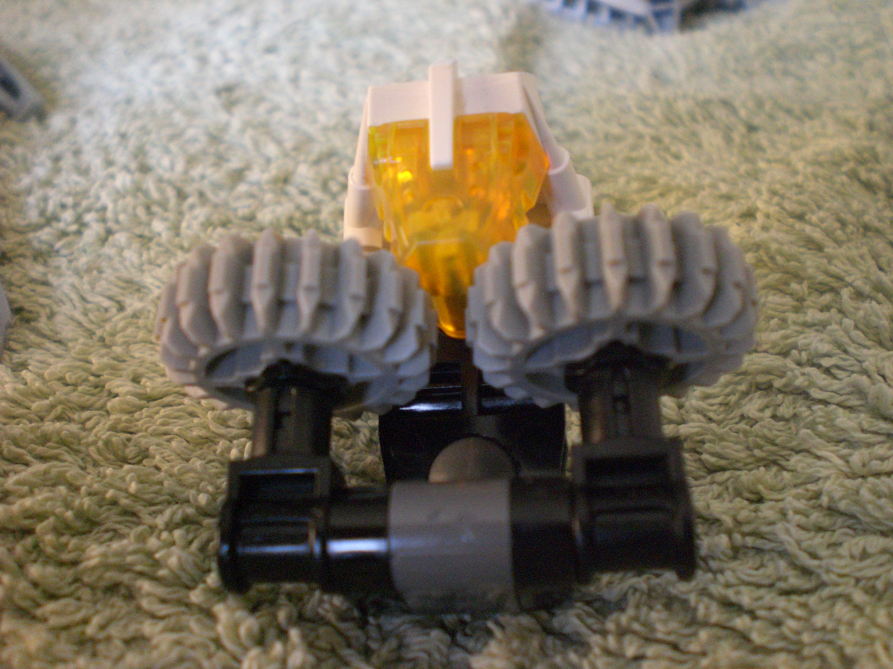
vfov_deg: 37.7
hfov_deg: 49.0
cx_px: 446
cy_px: 334
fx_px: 980
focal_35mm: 38
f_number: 3.1
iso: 400
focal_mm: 6.3
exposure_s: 1/125
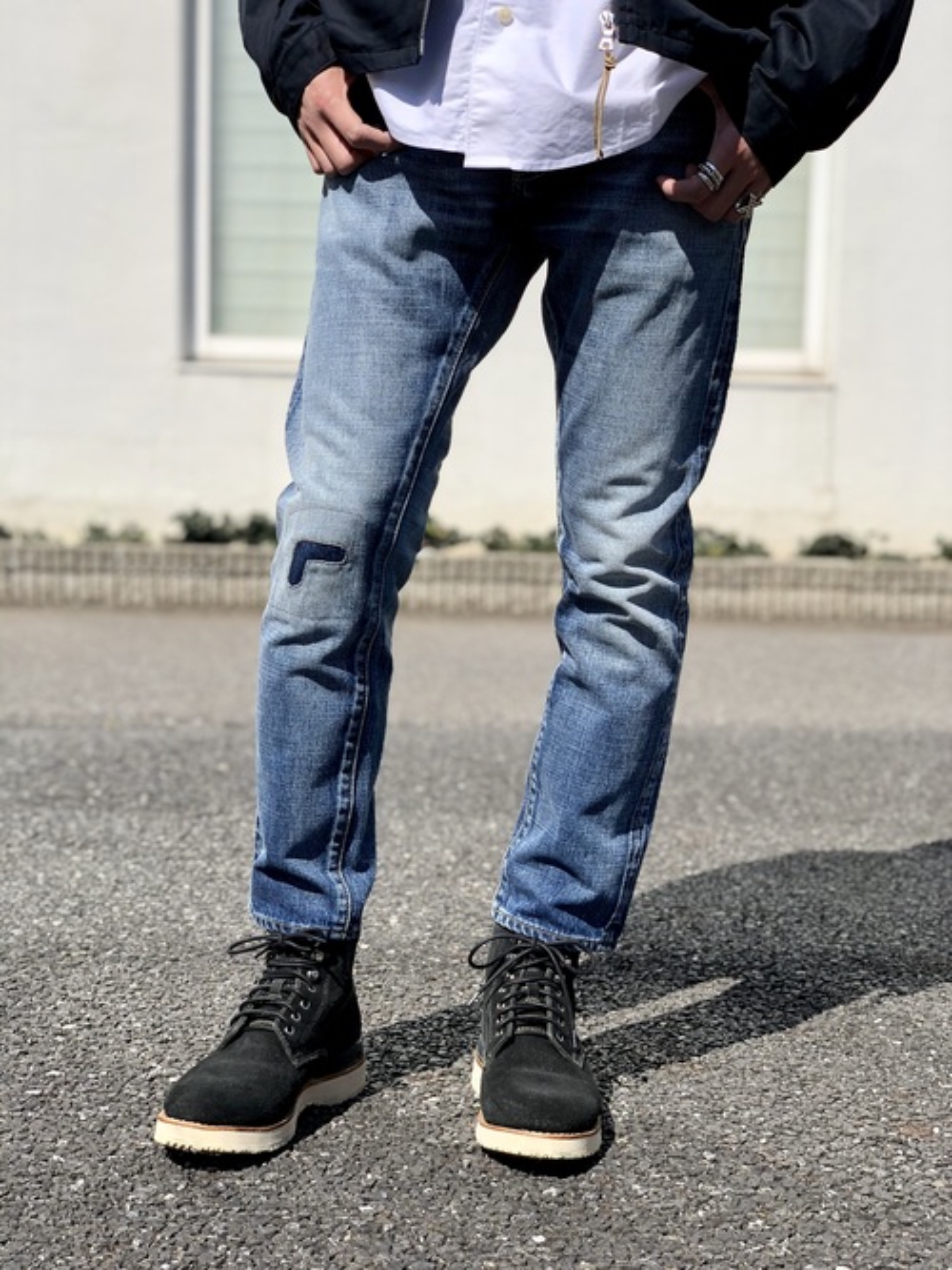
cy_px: 635
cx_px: 476
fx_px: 1907
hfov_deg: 28.0
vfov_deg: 36.8
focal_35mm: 52
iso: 16
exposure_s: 1/1372
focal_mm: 6
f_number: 2.4
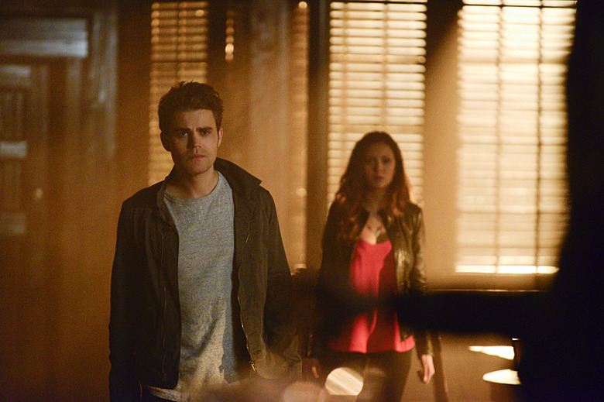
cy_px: 201
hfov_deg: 10.3
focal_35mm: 200
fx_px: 3353
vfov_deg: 6.9
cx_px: 302
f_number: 2.8
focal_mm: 200
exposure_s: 1/80
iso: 5000
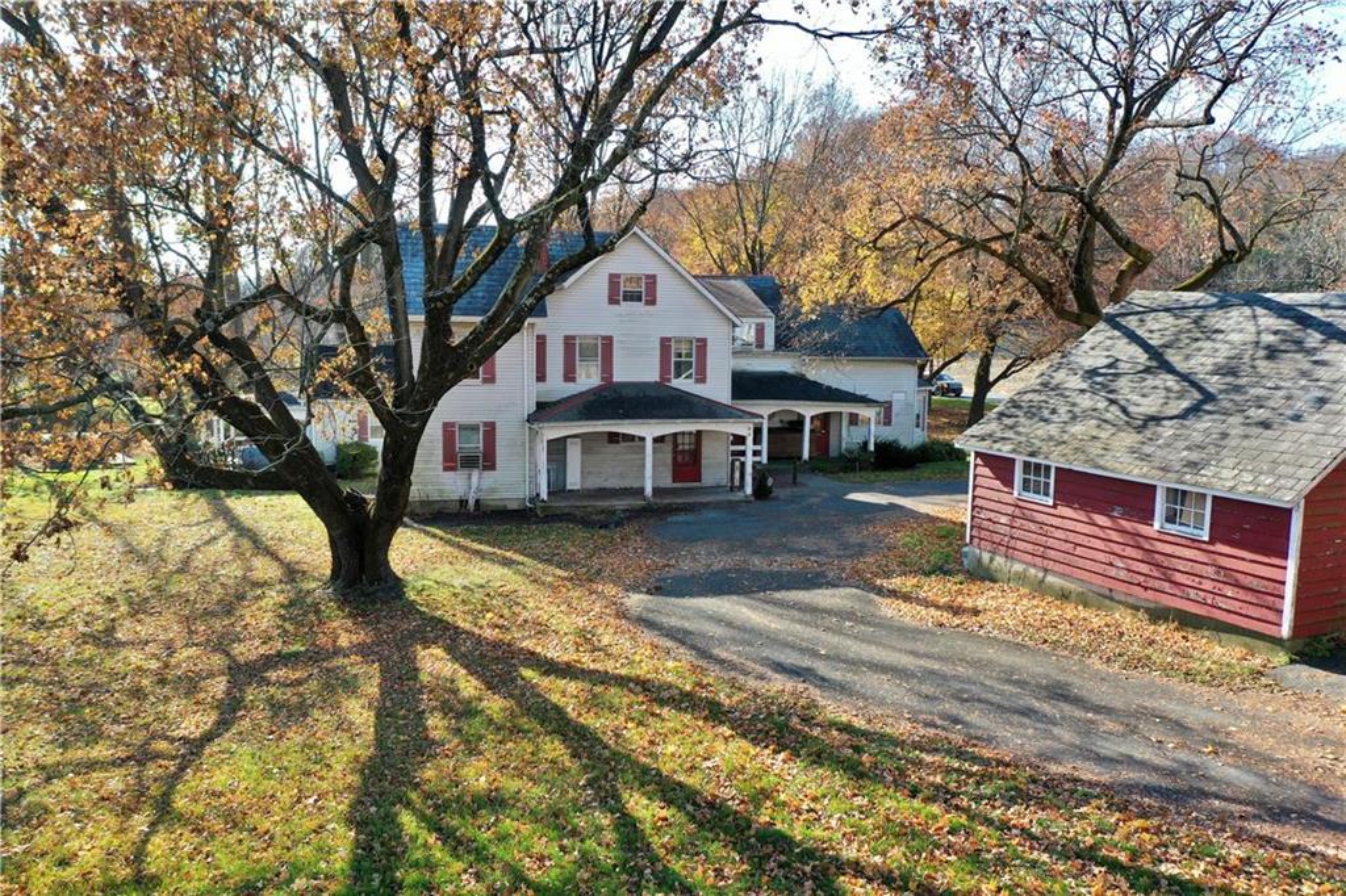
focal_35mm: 28
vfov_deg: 46.4
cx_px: 673
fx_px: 1046
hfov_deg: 65.5
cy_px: 448
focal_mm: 10.26
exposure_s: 1/200
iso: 100
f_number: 4.5
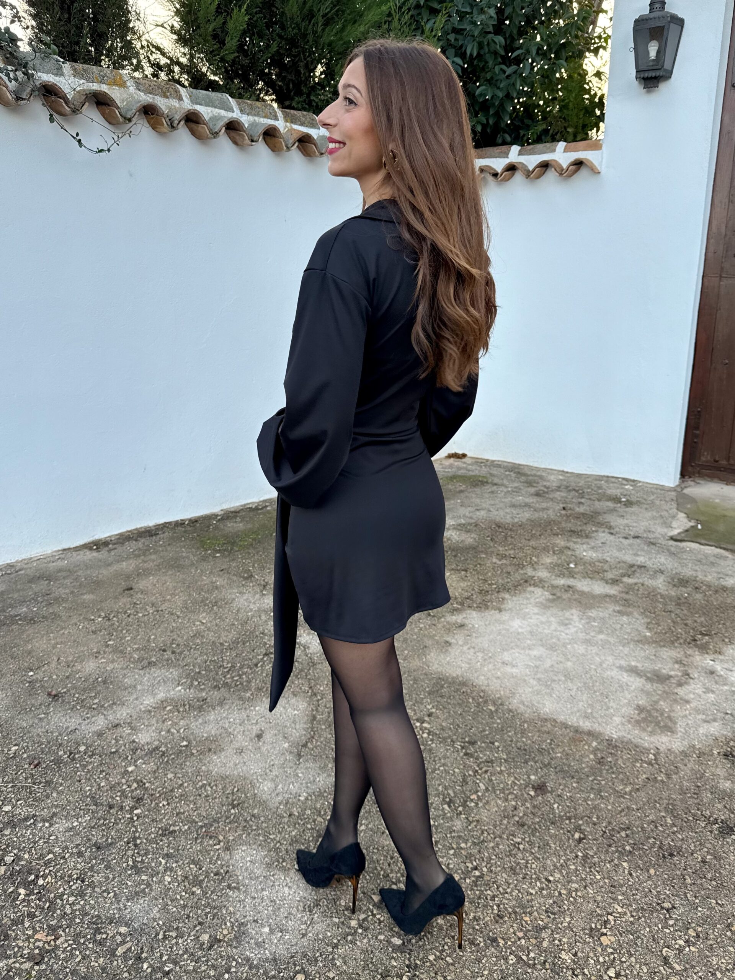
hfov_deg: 56.8
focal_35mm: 24
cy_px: 490
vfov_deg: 71.6
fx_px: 679
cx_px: 368
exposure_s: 1/158
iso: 64
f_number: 1.78
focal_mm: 6.76
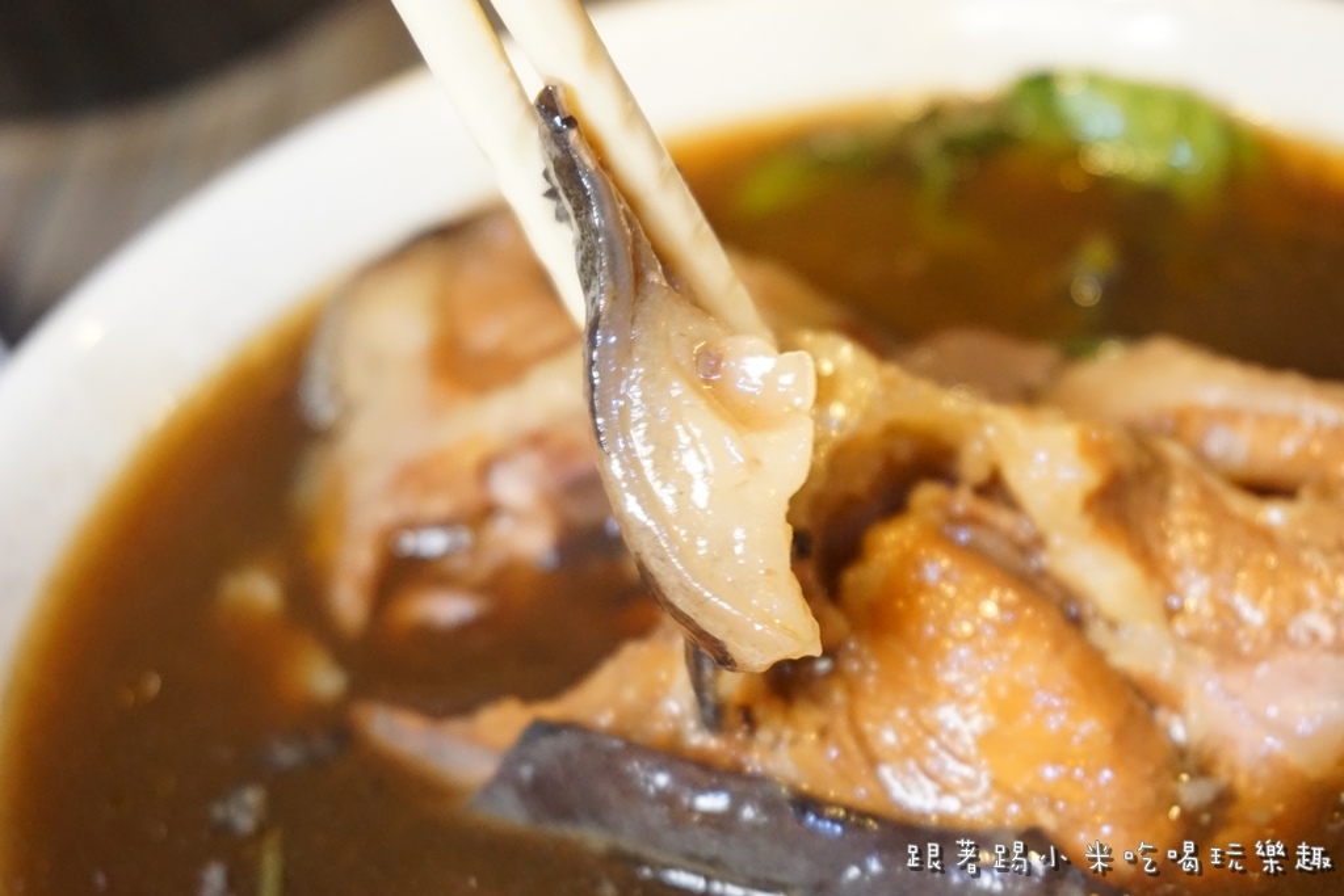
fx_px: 2632
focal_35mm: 70
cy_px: 448
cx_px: 672
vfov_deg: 19.3
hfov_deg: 28.6
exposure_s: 1/25
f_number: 5.6
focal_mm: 47
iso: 3200
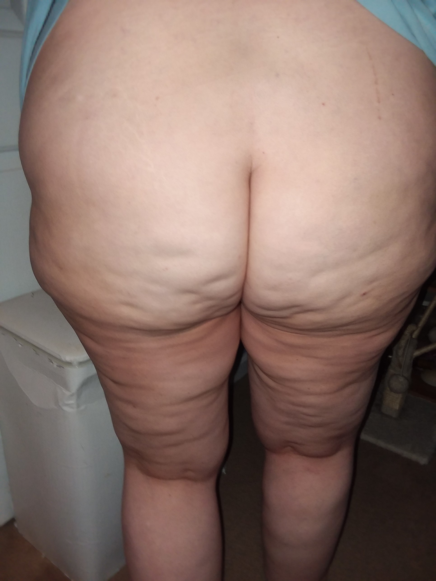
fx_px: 487
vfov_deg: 61.7
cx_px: 218
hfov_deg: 48.2
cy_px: 290
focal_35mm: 29
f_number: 1.9
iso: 50
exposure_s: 1/30
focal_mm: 2.47
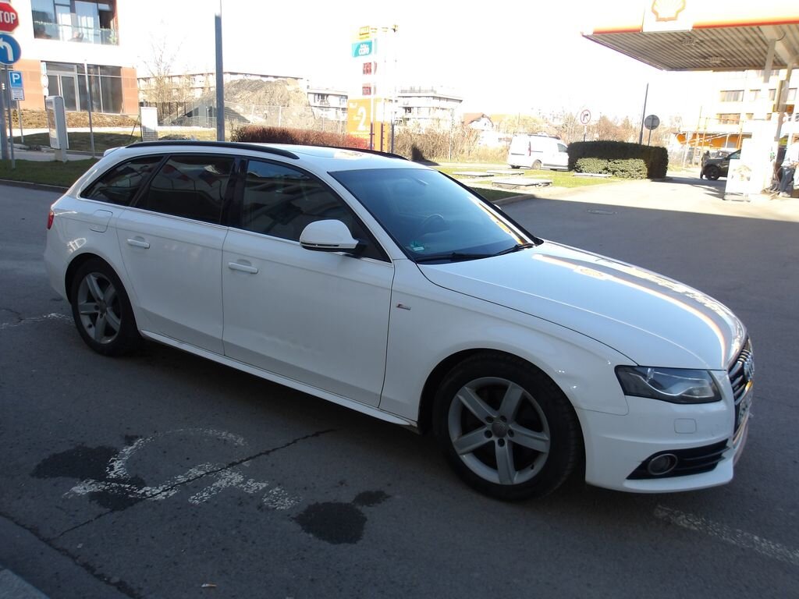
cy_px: 300
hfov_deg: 65.3
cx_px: 400
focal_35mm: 27
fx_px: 623
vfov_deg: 51.4
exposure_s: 1/400
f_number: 3
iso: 100
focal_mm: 4.9
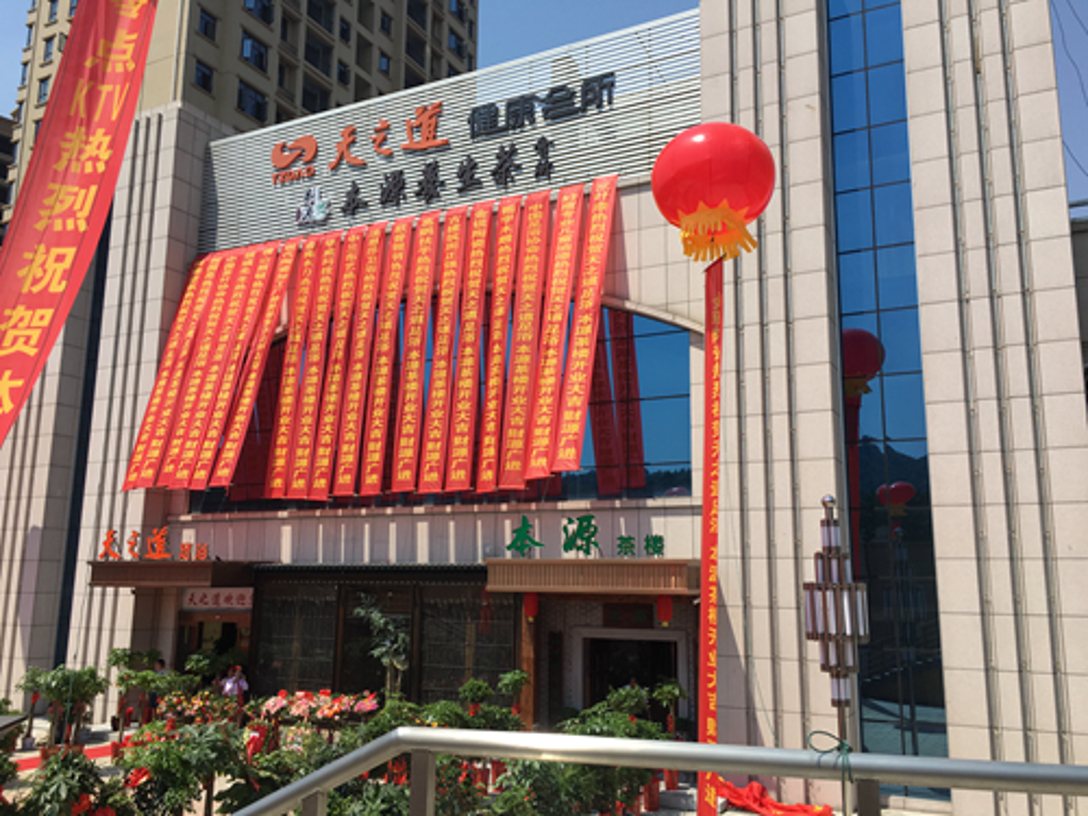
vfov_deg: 48.2
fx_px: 911
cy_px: 408
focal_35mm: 29
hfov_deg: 61.7
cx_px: 544
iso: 25
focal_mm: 4.15
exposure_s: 1/1570
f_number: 2.2
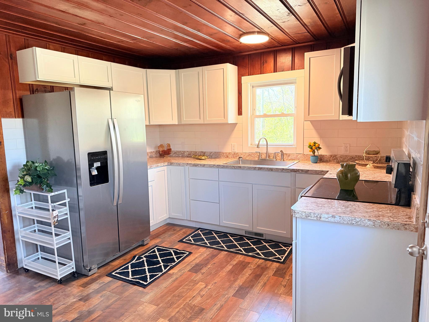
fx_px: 297
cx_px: 214
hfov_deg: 71.6
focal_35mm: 24
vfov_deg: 56.8
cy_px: 161
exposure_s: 1/120
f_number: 1.78
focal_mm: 6.76
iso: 320
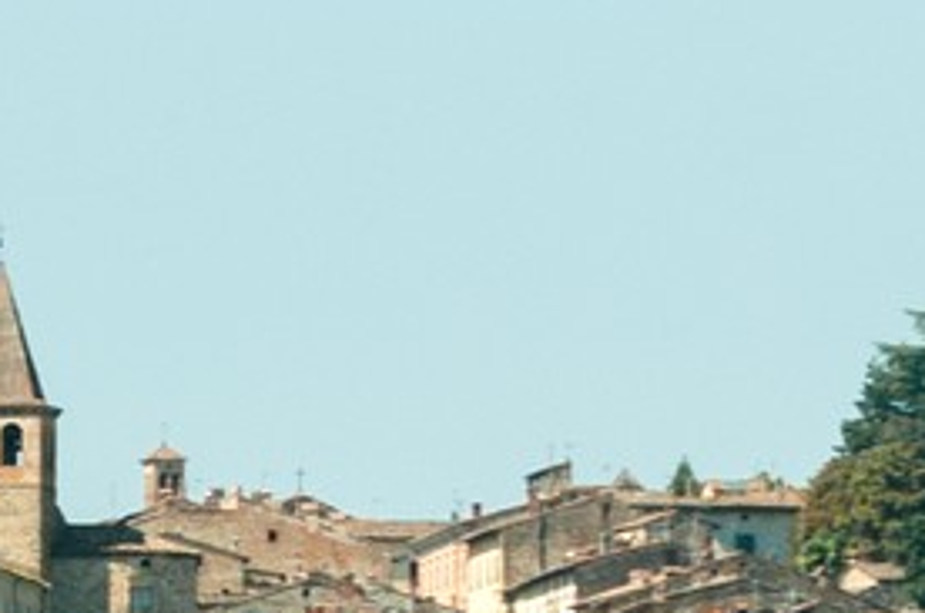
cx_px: -1304
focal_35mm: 842
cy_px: 1164
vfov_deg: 1.6
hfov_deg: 2.4
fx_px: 21597
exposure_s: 1/320
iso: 200
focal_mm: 86
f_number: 9
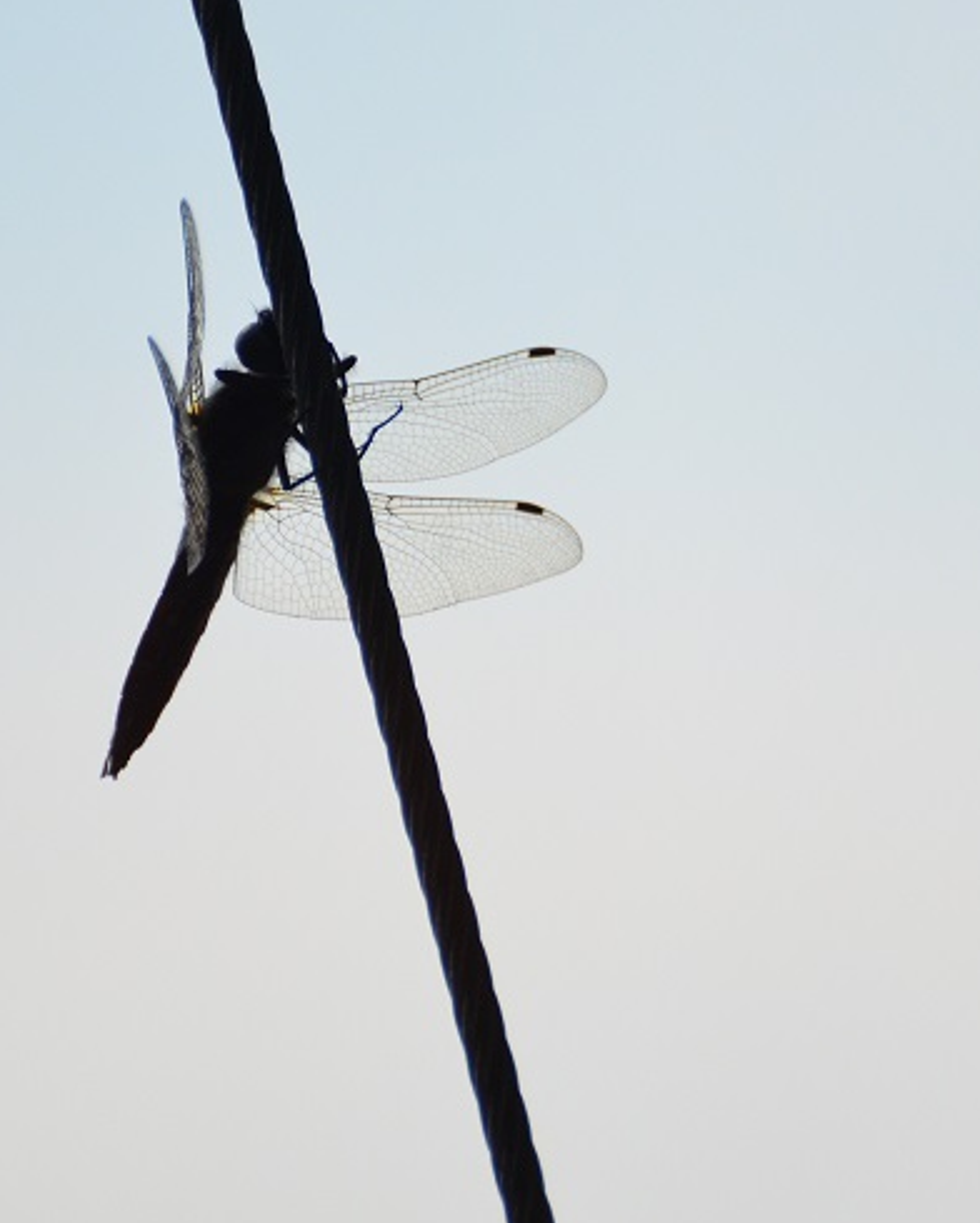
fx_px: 31141
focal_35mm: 860
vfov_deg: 2.2
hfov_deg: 1.8
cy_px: 496
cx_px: 666
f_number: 5.6
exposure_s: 1/8000
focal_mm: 300
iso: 900
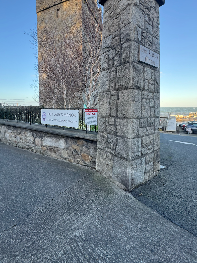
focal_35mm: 17
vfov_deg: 90.5
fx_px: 129
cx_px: 95
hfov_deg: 74.7
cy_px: 115
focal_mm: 2.22
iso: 40
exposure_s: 1/116
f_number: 2.2
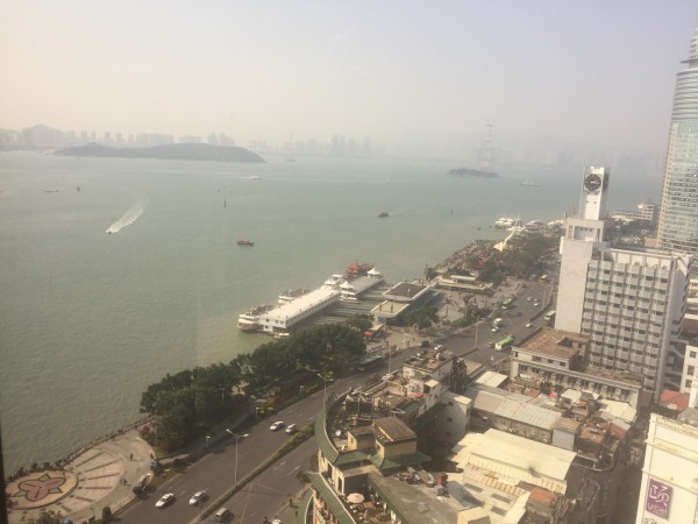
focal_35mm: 29
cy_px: 262
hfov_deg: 61.7
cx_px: 349
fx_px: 585
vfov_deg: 48.2
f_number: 2.2
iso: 32
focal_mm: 4.15
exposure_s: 1/746
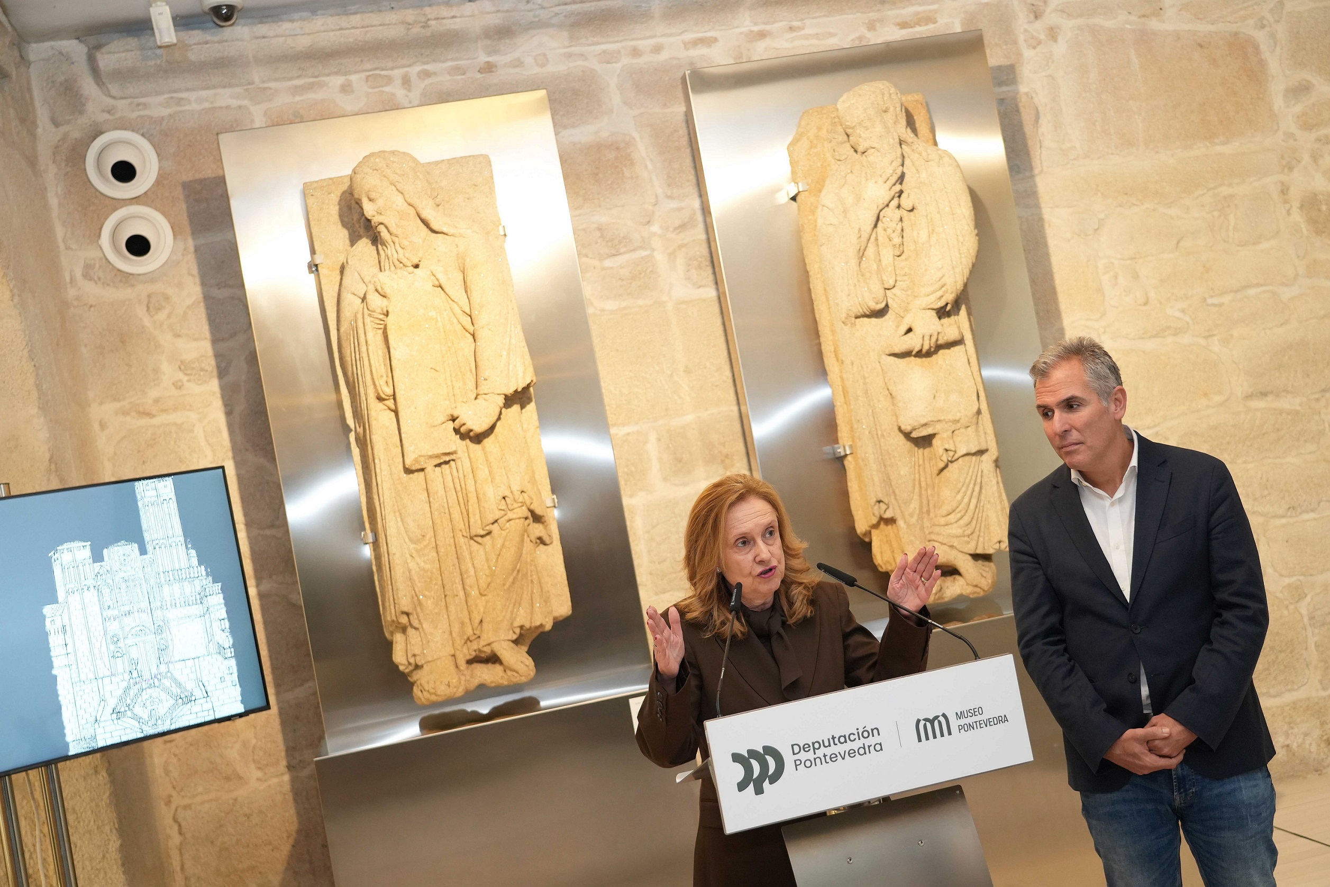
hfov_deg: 47.4
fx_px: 1515
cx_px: 665
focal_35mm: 41
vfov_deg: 32.6
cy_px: 444
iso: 2000
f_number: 4
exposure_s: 1/60
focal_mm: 41
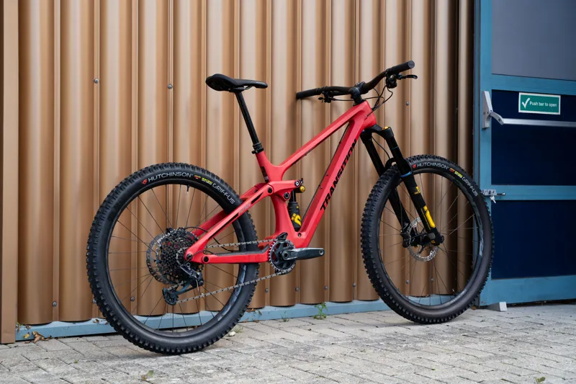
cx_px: 288
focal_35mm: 59
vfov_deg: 23.0
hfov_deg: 33.9
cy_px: 192
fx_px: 944
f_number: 5
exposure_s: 1/1000
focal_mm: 59
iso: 800
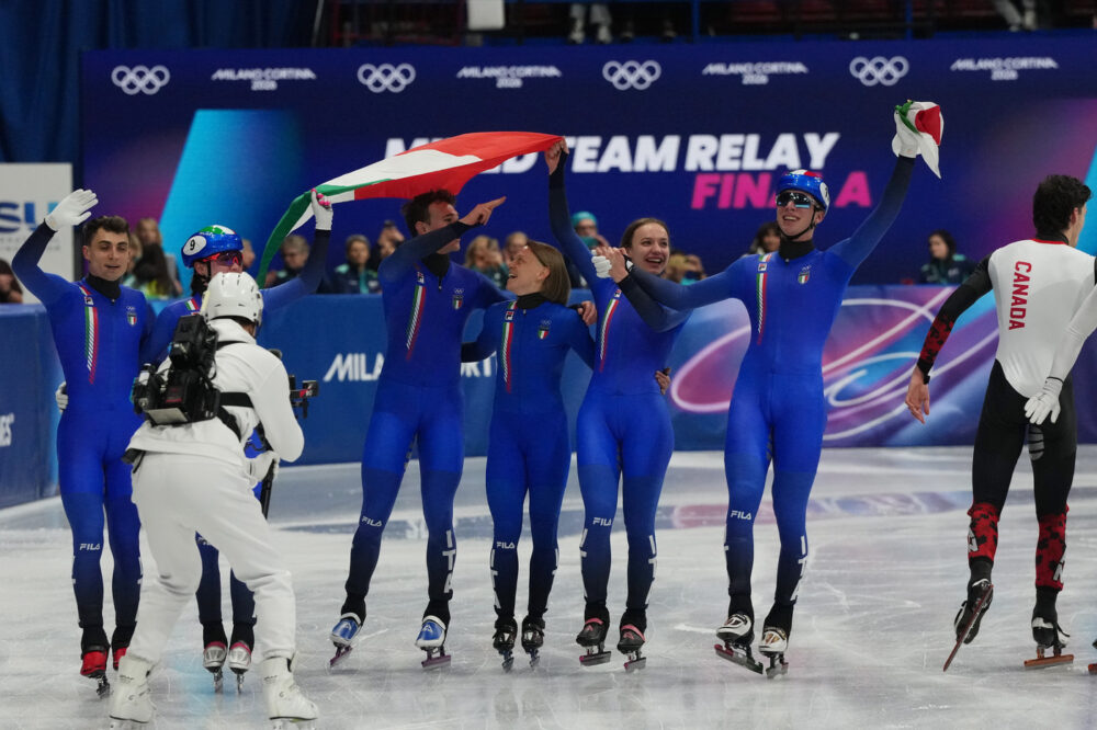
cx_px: 548
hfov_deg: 7.5
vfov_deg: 5.0
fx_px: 8316
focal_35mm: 273
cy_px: 365
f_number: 4
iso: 5000
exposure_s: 1/3200
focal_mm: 182
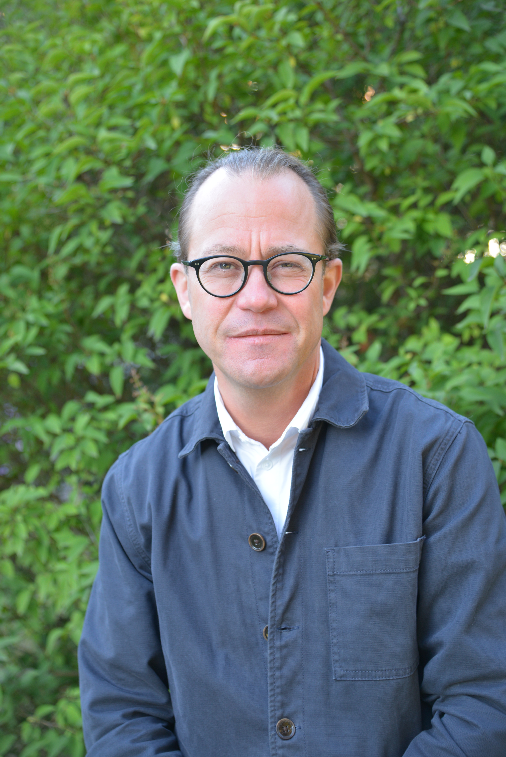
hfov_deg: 21.9
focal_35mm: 62
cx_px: 253
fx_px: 1306
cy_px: 378
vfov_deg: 32.4
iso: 400
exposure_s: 1/80
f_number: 4.5
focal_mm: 62
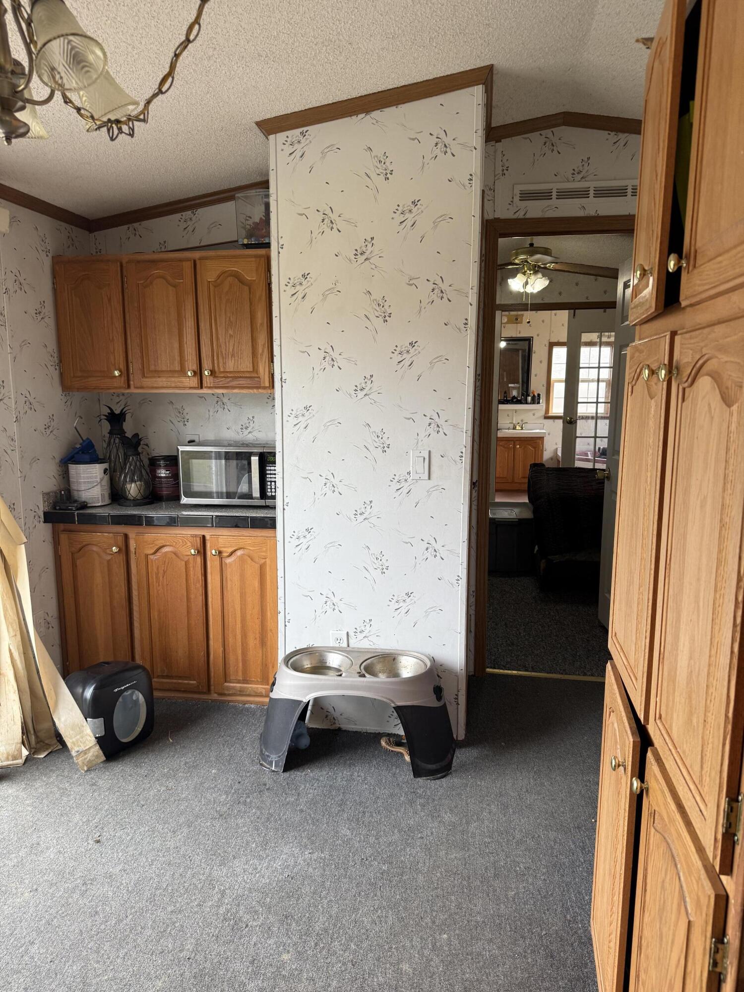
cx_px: 372
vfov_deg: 71.6
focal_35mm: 24
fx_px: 688
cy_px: 496
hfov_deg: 56.8
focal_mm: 6.76
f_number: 1.78
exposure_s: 1/120
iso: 125
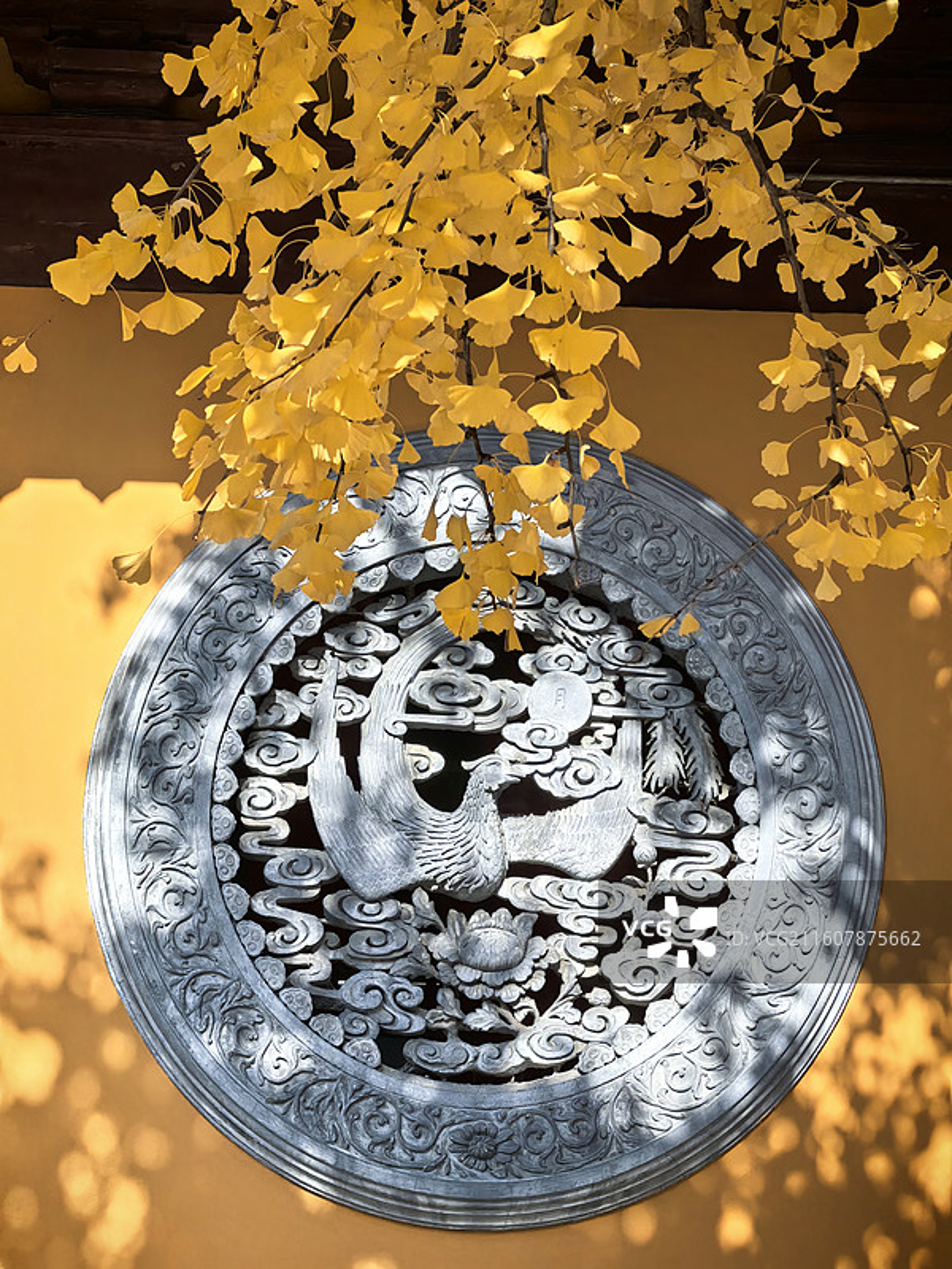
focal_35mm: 89
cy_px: 634
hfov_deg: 16.6
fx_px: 3264
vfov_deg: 22.0
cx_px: 476
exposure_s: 1/912
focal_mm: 6.98
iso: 50
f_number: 2
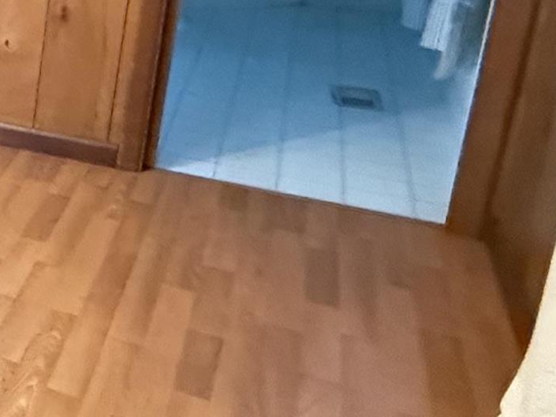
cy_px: -12
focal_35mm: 61
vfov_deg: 23.0
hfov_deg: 18.3
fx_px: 980
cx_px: -599
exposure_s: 1/60
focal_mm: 2.22
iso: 1000
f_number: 2.2
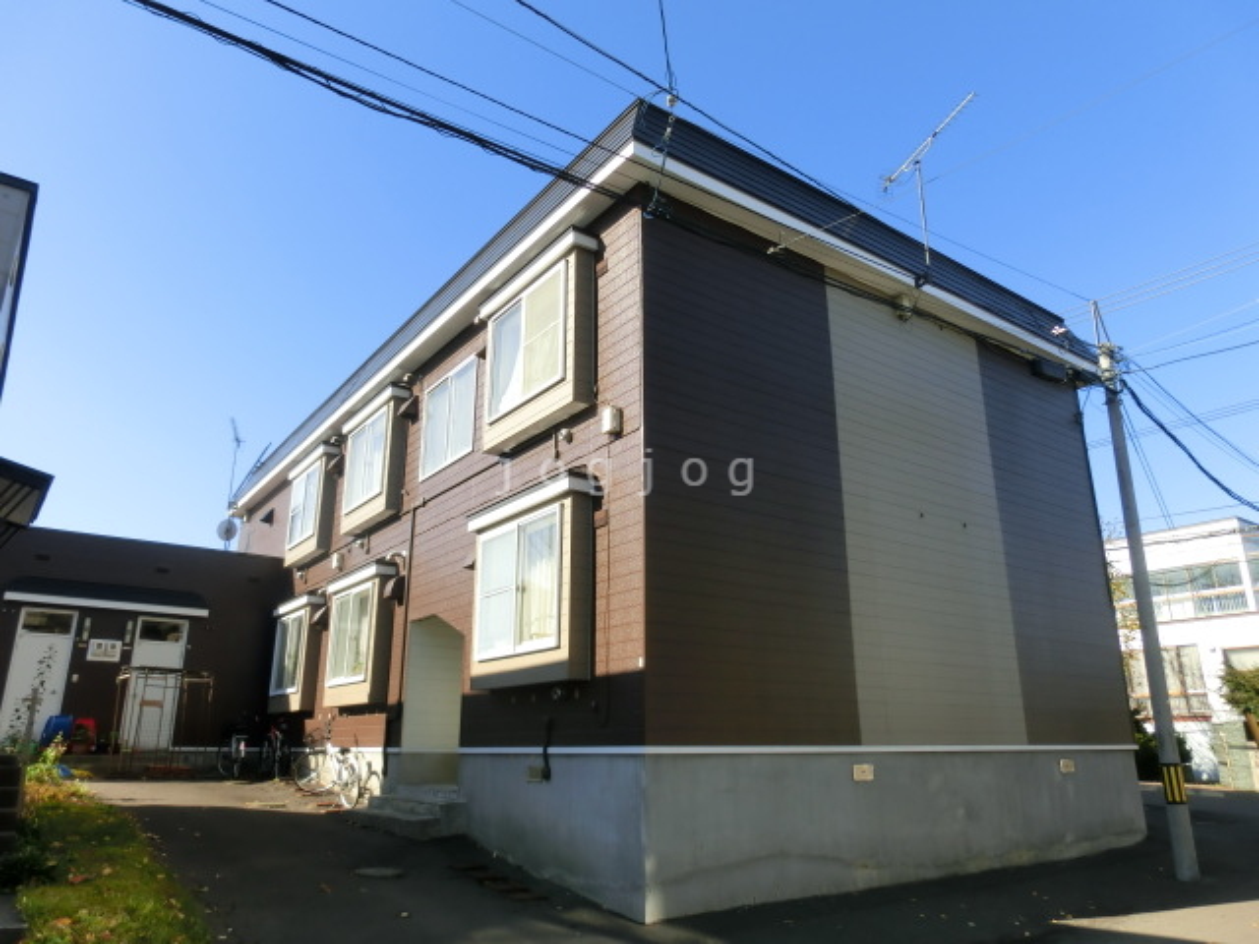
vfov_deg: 56.8
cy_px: 472
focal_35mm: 24
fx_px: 873
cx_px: 630
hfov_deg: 71.6
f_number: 3
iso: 80
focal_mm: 4.24
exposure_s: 1/640
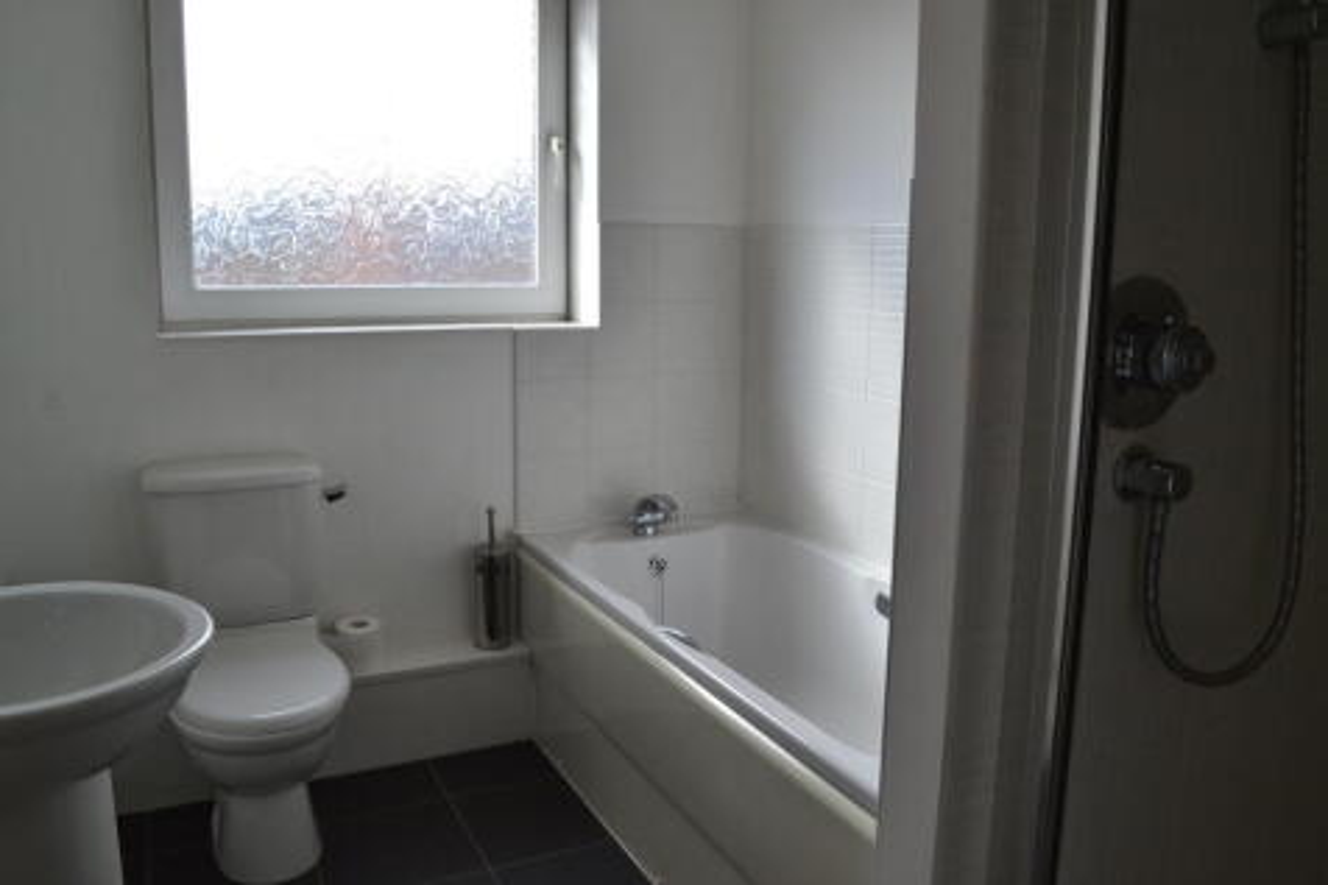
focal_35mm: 27
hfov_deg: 67.4
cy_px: 442
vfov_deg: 47.9
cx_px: 664
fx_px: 996
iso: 400
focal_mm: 18
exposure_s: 1/80
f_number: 8
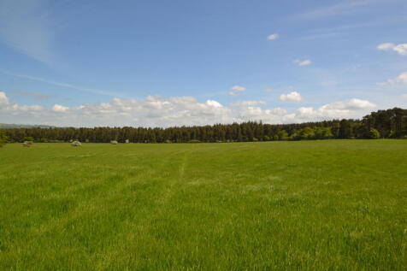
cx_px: 204
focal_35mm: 22
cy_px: 136
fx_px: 254
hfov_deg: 77.3
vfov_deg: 56.1
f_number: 9
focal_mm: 15
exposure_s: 1/200
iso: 100
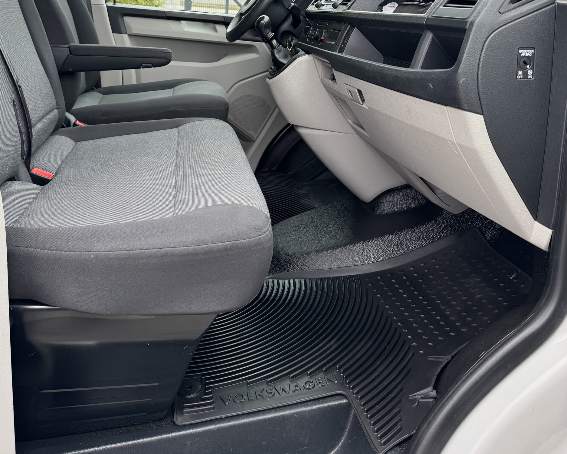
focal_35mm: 32
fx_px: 537
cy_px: 104
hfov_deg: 55.7
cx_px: 282
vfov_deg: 44.0
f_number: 1.78
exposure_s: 1/242
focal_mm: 6.76
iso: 80
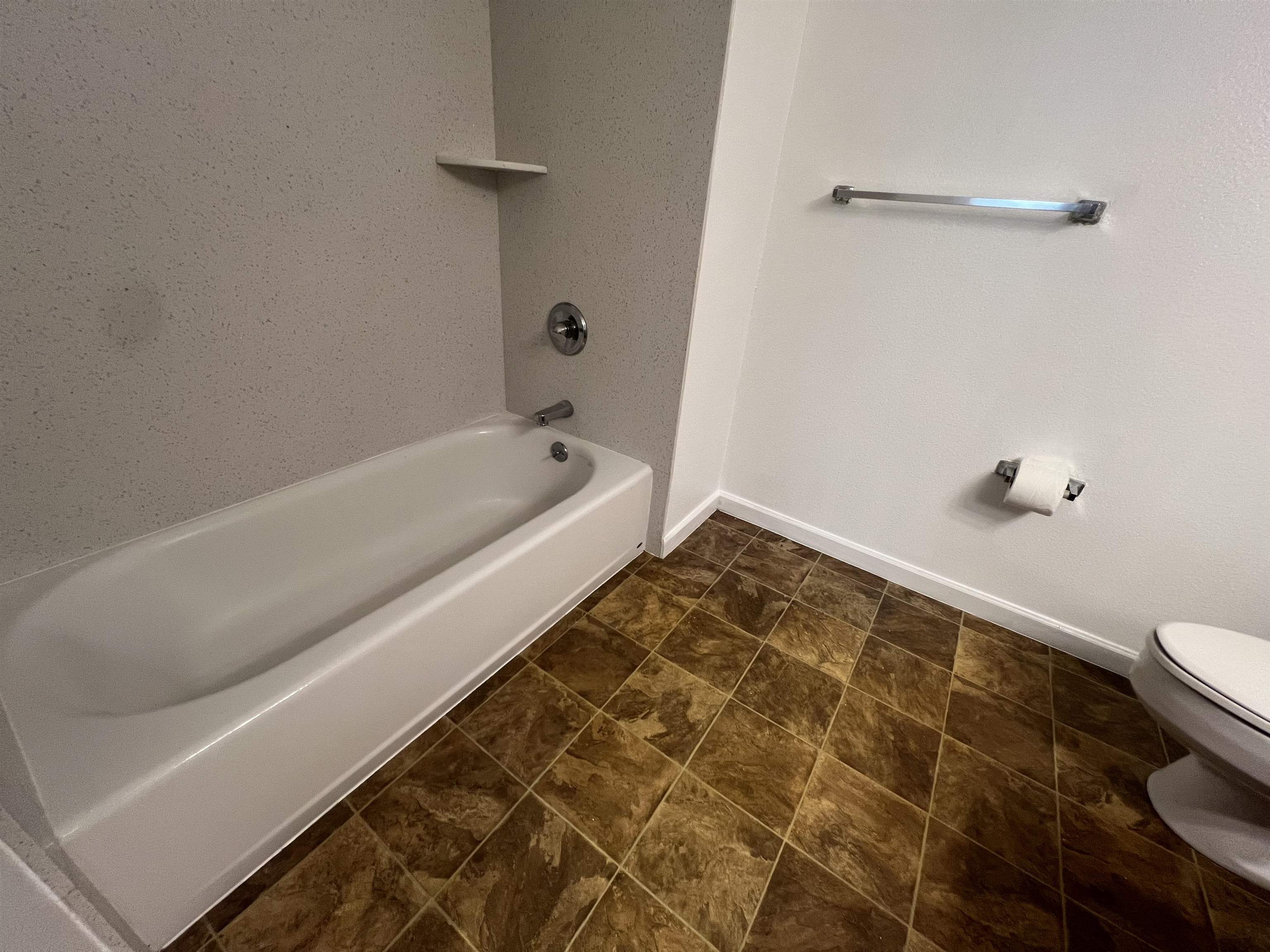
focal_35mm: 13
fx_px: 477
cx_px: 635
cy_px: 476
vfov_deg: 89.9
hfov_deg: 106.2
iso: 160
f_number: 1.8
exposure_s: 1/60
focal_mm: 1.57
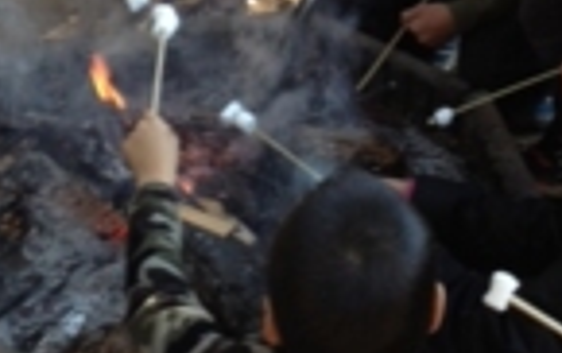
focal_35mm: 102
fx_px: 1564
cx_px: 291
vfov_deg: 12.6
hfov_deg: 20.4
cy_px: -74
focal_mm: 4.28
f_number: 2.4
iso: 64
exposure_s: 1/40
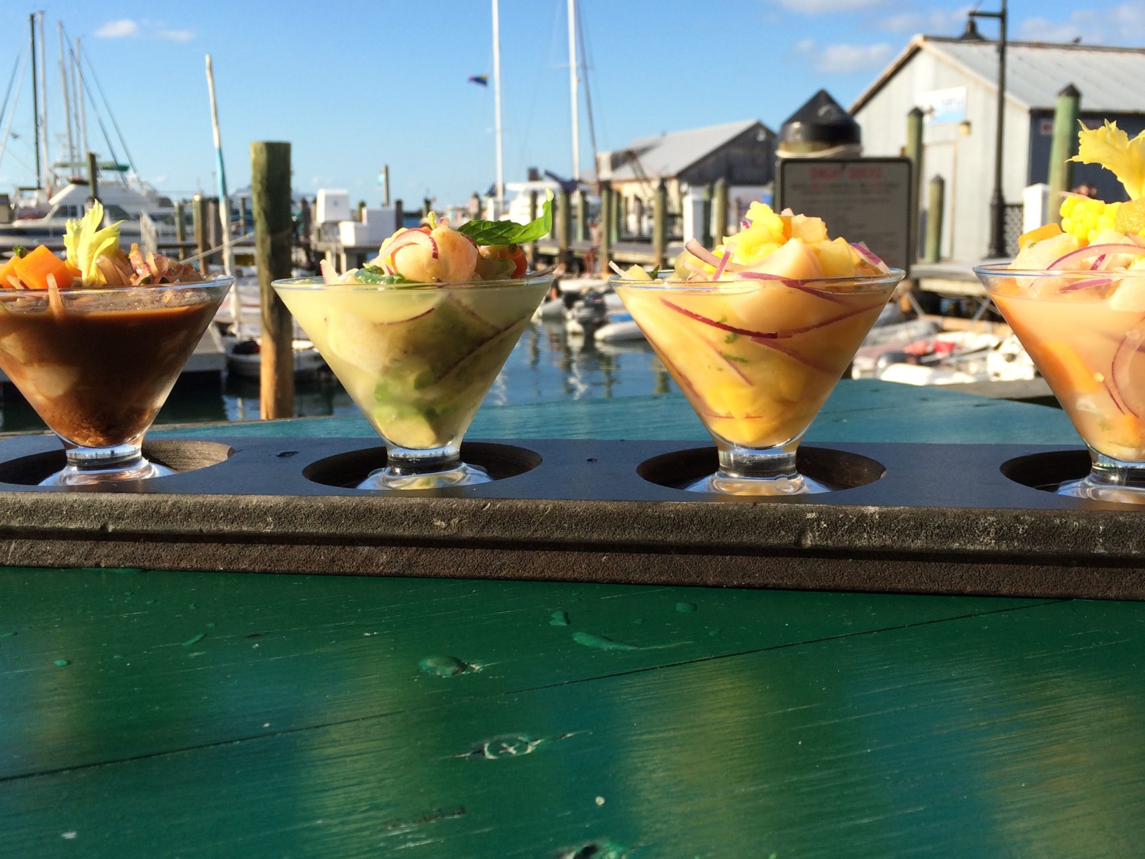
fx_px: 1191
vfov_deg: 39.5
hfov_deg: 51.3
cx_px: 614
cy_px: 347
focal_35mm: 36
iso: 32
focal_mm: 4.12
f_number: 2.2
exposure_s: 1/1325
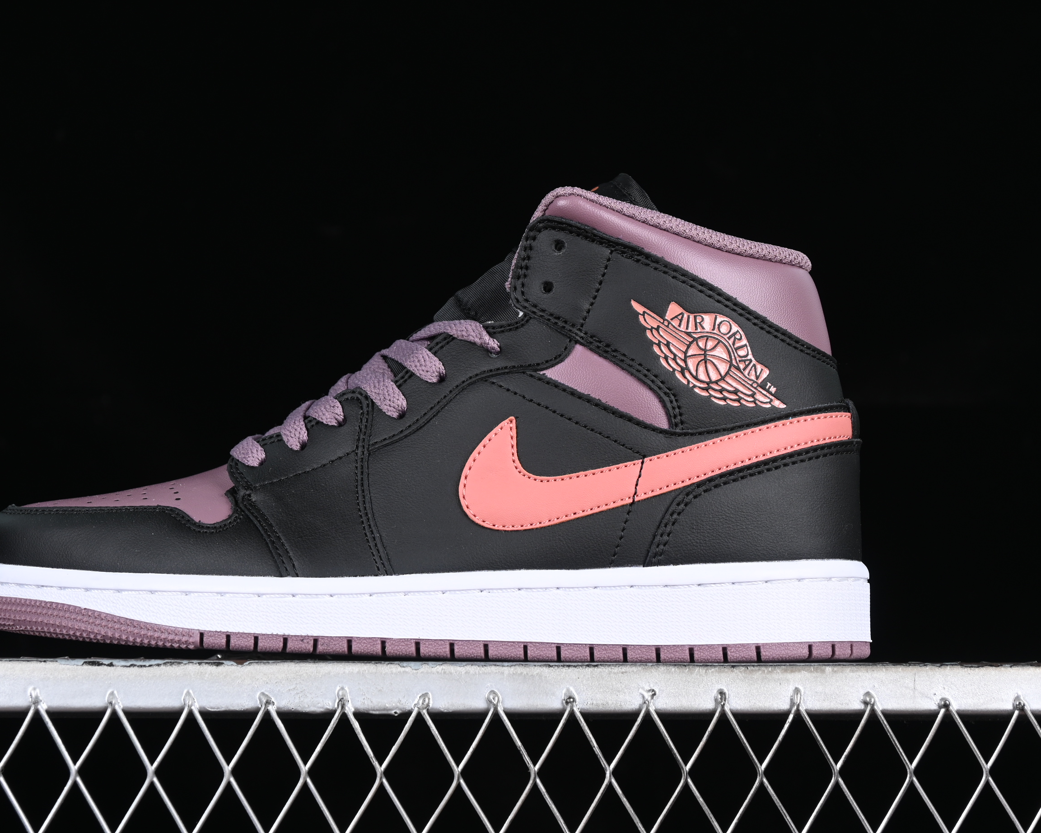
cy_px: 416
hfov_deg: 22.5
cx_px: 431
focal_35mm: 85
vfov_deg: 18.1
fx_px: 2619
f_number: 6.3
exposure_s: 1/60
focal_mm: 50
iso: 160
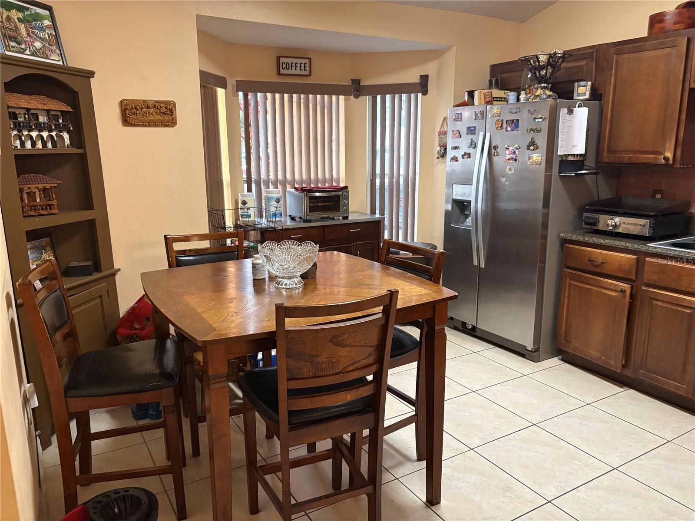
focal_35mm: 26
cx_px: 348
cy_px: 260
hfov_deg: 67.3
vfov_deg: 53.1
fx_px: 522
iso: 500
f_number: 1.6
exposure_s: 1/60
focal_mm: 5.96
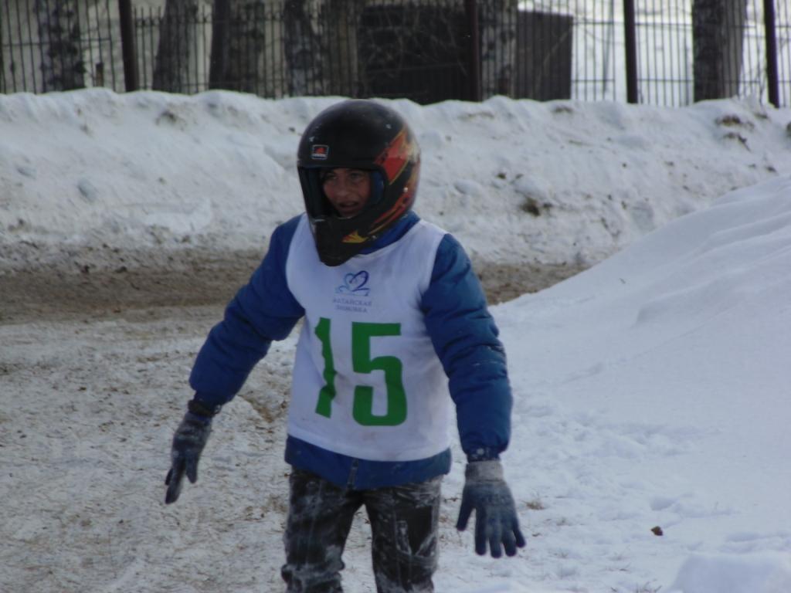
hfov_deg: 3.8
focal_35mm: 525
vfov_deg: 2.8
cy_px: 296
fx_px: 11997
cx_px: 396
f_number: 5.8
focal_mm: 94.5
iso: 80
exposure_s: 1/400
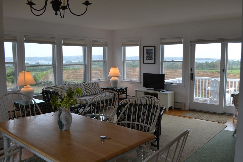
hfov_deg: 57.2
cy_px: 81
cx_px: 122
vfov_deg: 40.0
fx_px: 223
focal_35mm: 33
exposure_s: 1/125
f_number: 5.6
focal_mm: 22
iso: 360
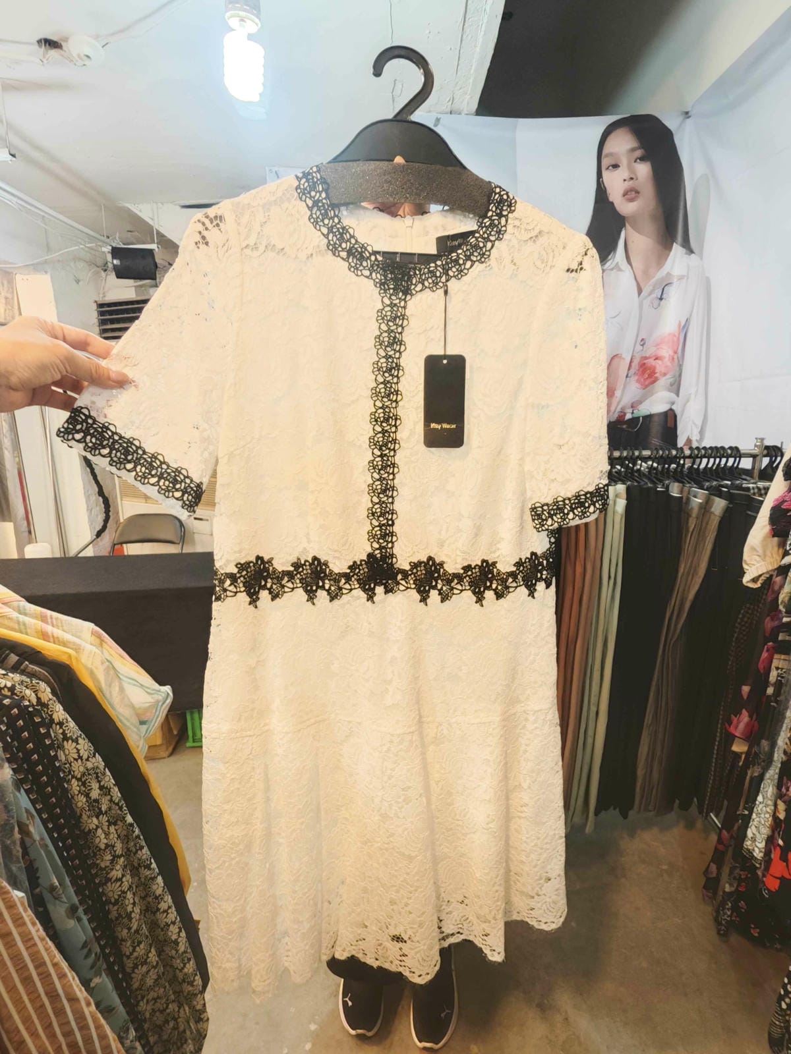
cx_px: 396
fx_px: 518
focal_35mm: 17
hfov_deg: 74.7
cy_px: 527
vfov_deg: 91.0
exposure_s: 1/60
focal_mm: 2.03
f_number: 1.8
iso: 250
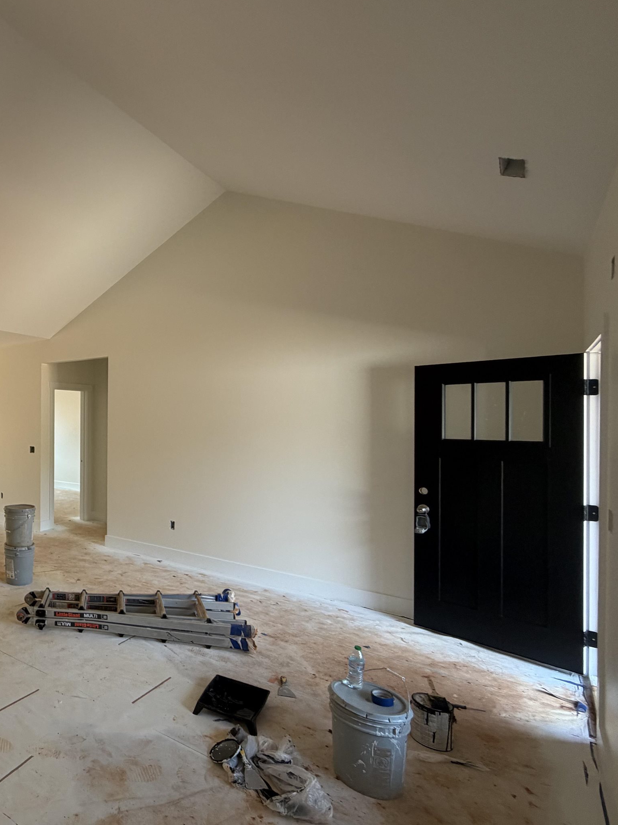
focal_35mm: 21
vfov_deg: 79.0
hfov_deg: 53.8
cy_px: 420
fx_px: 500
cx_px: 41
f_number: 2.2
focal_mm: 2.22
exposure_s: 1/121
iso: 125
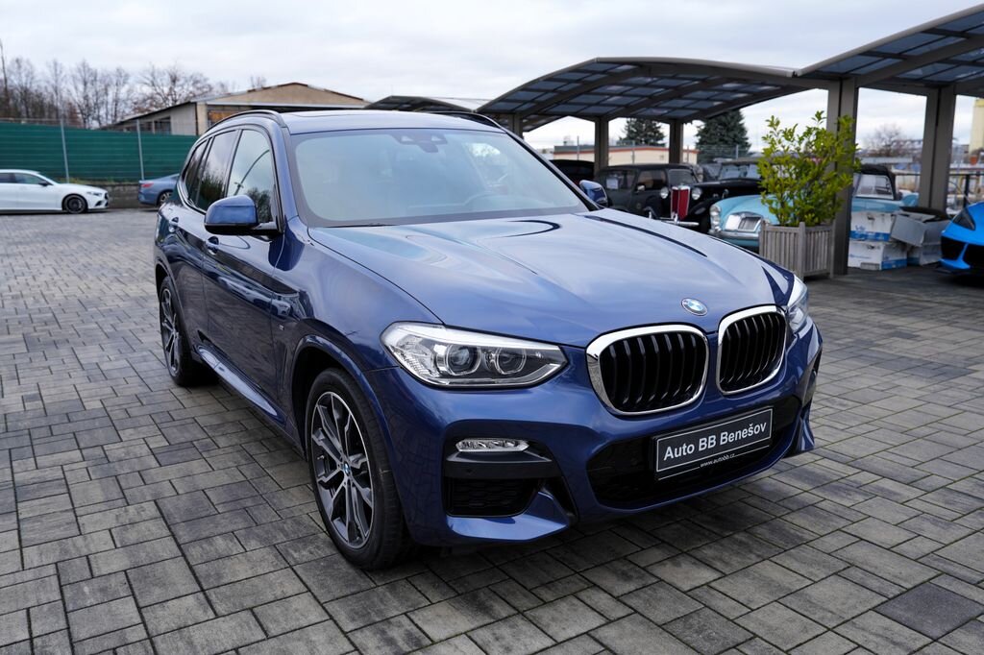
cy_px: 328
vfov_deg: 43.6
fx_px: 820
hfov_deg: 61.9
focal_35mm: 30
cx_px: 492
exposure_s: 1/80
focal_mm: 30
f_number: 4.5
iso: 100
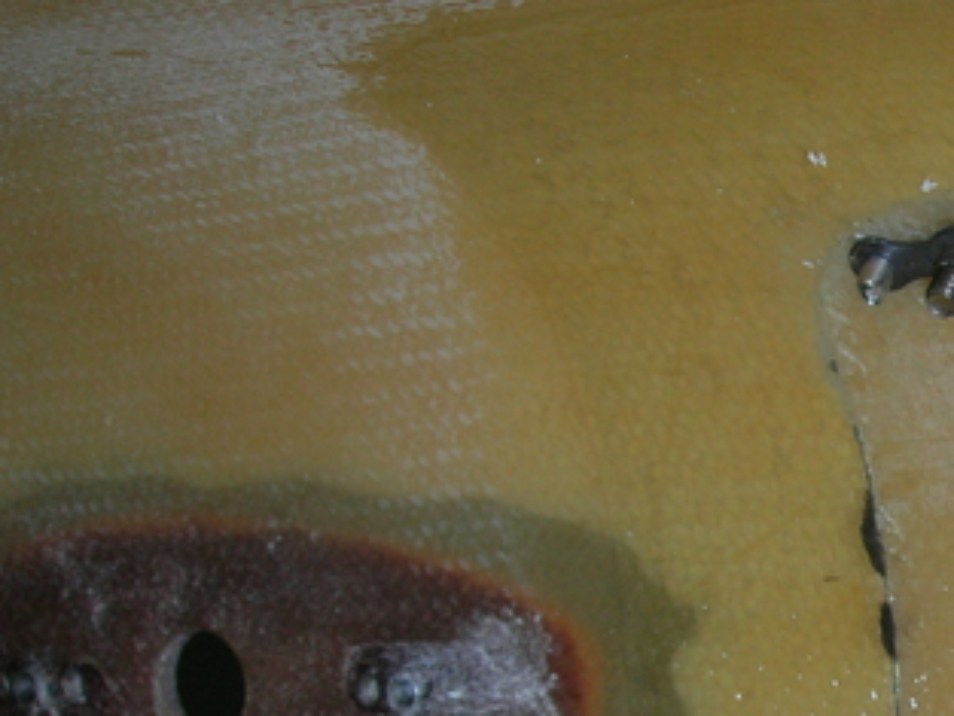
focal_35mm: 97
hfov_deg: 19.0
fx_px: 2674
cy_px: 670
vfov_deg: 15.1
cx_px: 1176
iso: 64
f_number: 4.8
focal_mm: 7.8
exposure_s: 1/60.1
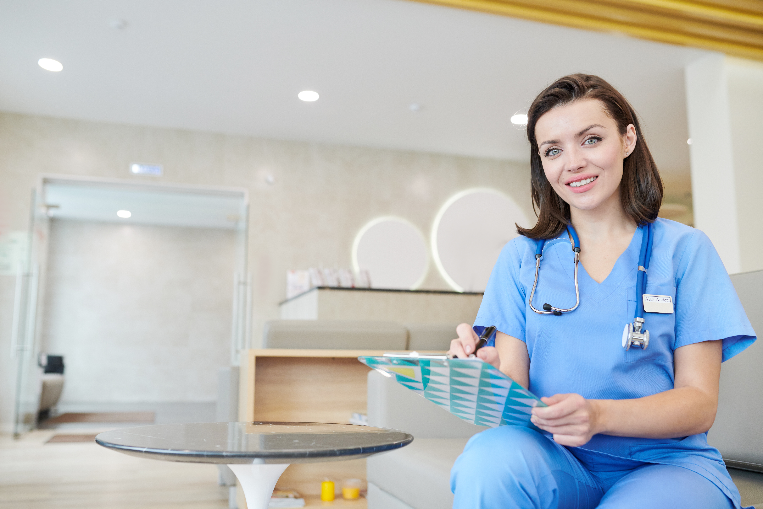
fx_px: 742
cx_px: 382
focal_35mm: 35
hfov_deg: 54.4
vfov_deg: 37.9
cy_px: 254
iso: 800
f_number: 3.5
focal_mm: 35
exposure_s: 1/160
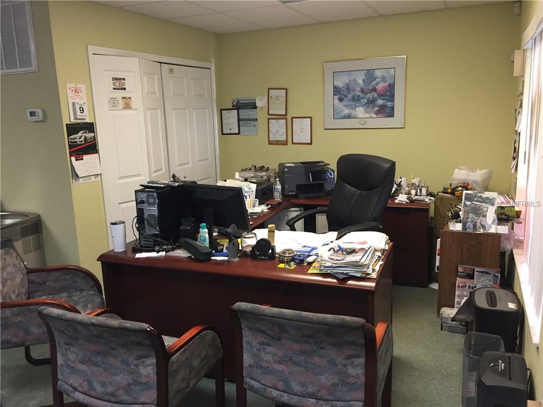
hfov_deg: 61.7
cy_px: 204
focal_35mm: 29
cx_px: 272
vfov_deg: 48.2
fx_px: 455
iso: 100
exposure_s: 1/30
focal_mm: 4.15
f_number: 2.2
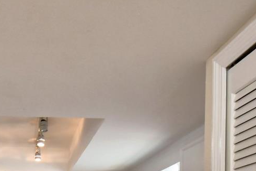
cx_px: 44
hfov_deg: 38.5
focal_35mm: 49
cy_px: 243
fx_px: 348
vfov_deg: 23.1
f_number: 4.5
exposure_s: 1/80
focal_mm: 10
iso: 400
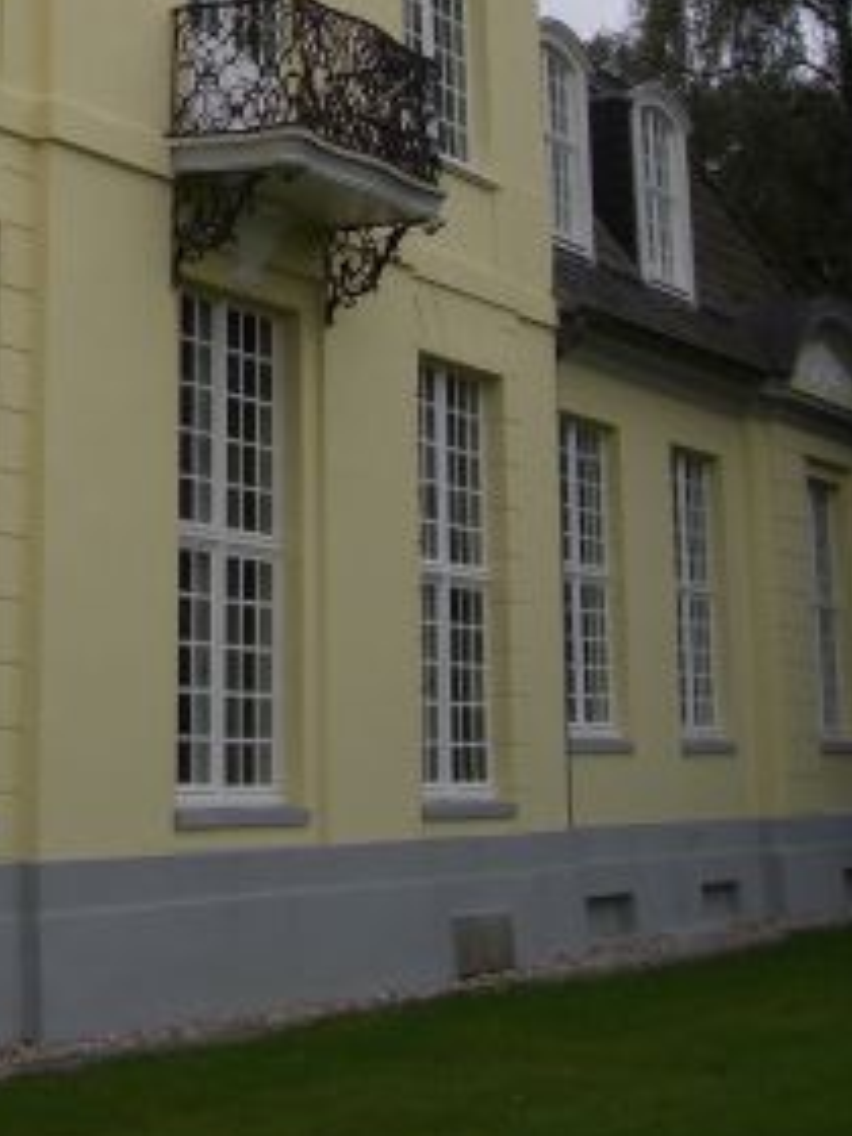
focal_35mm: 75
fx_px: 2461
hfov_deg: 19.1
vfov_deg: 24.5
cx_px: 16
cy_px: -57
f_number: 4.3
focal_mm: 5.8
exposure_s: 1/200
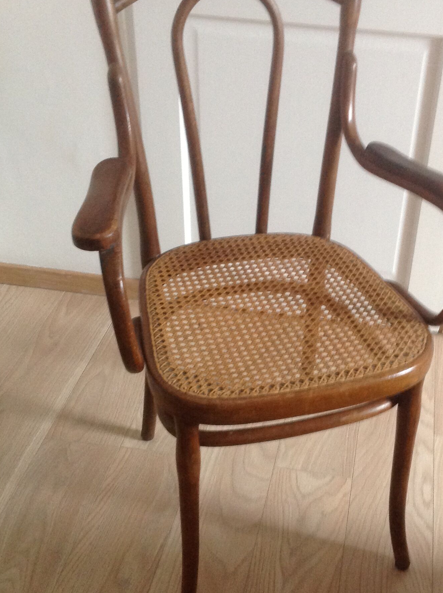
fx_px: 872
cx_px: 294
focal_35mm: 51
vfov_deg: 37.5
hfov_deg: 28.3
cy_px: 312
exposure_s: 1/15
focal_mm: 4.28
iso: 250
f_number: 2.4
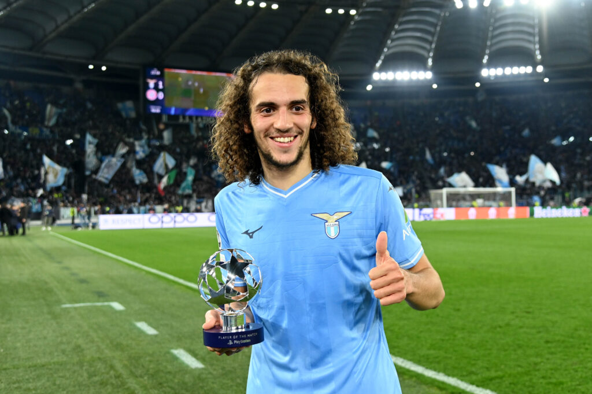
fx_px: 526
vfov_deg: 41.1
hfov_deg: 58.8
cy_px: 197
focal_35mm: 32
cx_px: 296
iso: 2000
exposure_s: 1/640
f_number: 4
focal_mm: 32
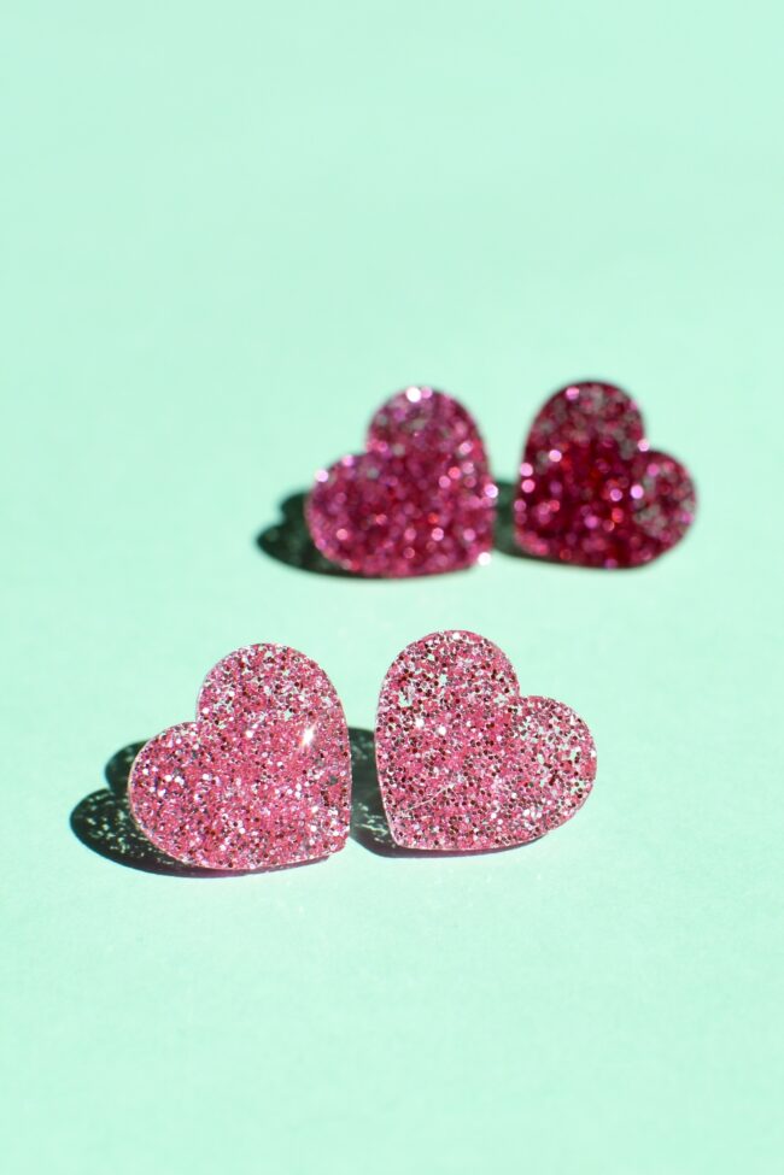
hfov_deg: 26.0
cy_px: 588
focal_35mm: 52
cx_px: 392
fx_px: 1699
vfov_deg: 38.2
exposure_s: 1/1250
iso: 250
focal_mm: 35
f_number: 5.6
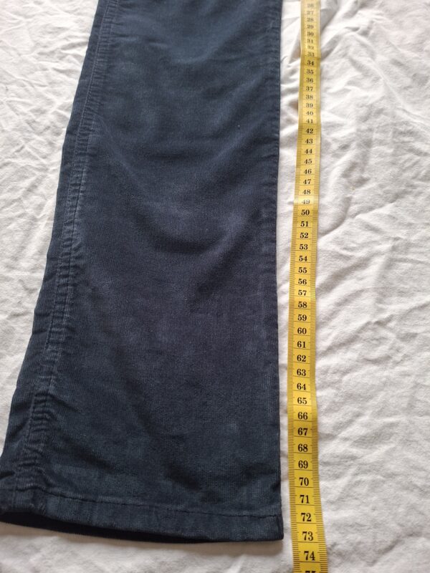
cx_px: 215
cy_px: 286
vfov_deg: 73.9
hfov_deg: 58.9
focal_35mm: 23
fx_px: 381
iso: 160
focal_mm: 5.54
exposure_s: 1/100
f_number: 1.8
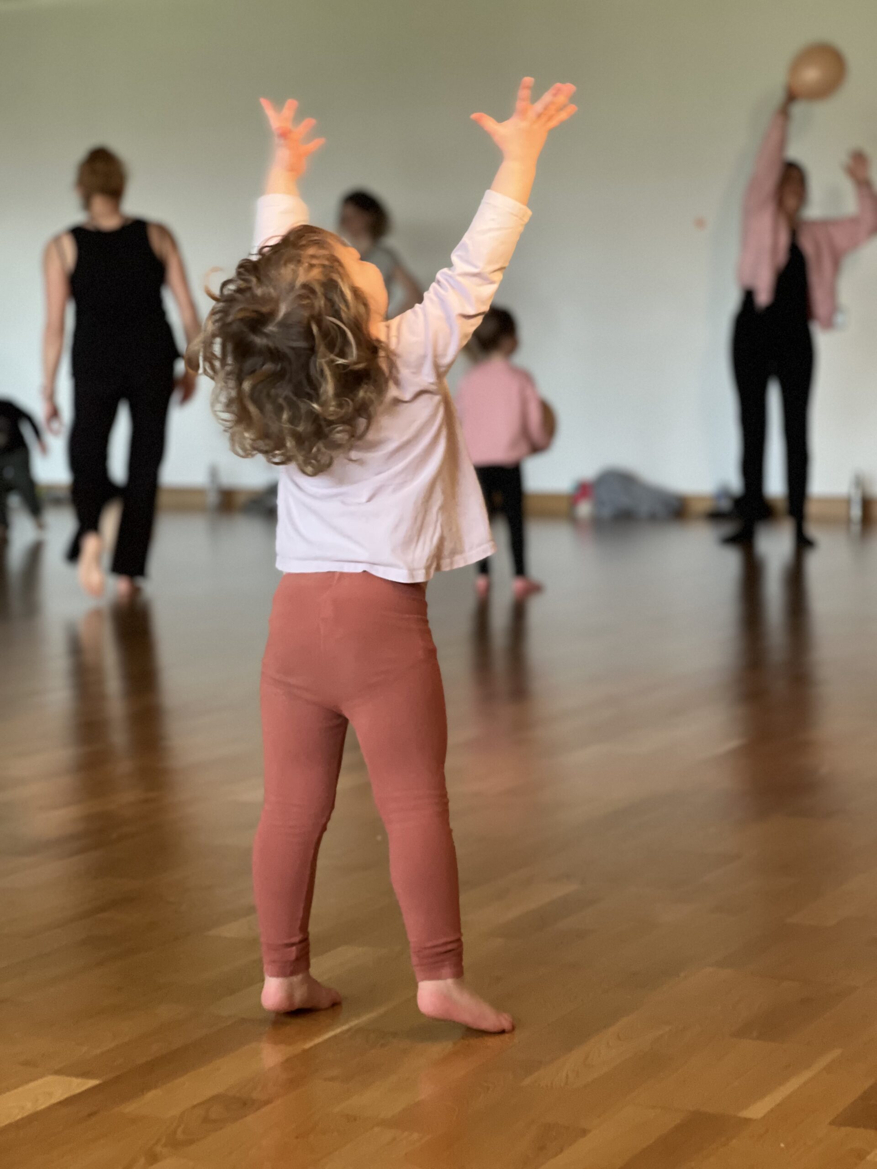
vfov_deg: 25.3
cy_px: 584
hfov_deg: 19.1
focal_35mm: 77
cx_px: 438
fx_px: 2601
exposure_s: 1/25
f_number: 2.8
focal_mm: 9
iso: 320
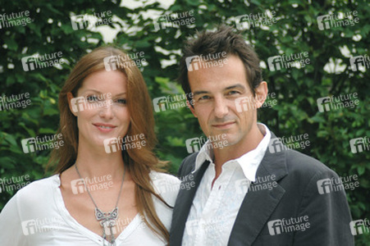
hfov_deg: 9.8
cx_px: 185
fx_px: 2157
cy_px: 123
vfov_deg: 6.5
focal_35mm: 210
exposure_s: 1/100
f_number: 6.3
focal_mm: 140
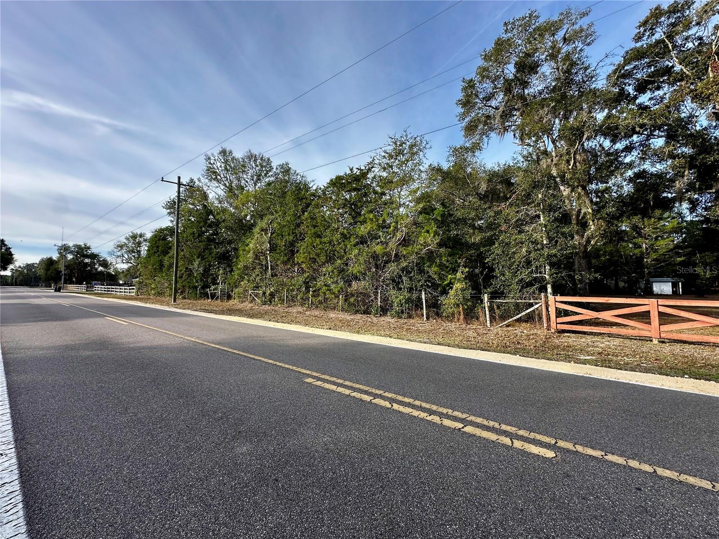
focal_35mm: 14
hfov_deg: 102.1
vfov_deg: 85.7
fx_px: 291
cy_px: 270
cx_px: 360
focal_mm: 2.22
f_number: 2.2
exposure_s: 1/471
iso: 40
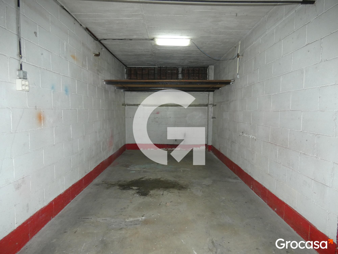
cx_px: 169
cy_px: 127
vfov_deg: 66.0
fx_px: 195
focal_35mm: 20
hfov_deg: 81.7
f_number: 2.8
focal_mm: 3.6
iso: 250
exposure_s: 1/60
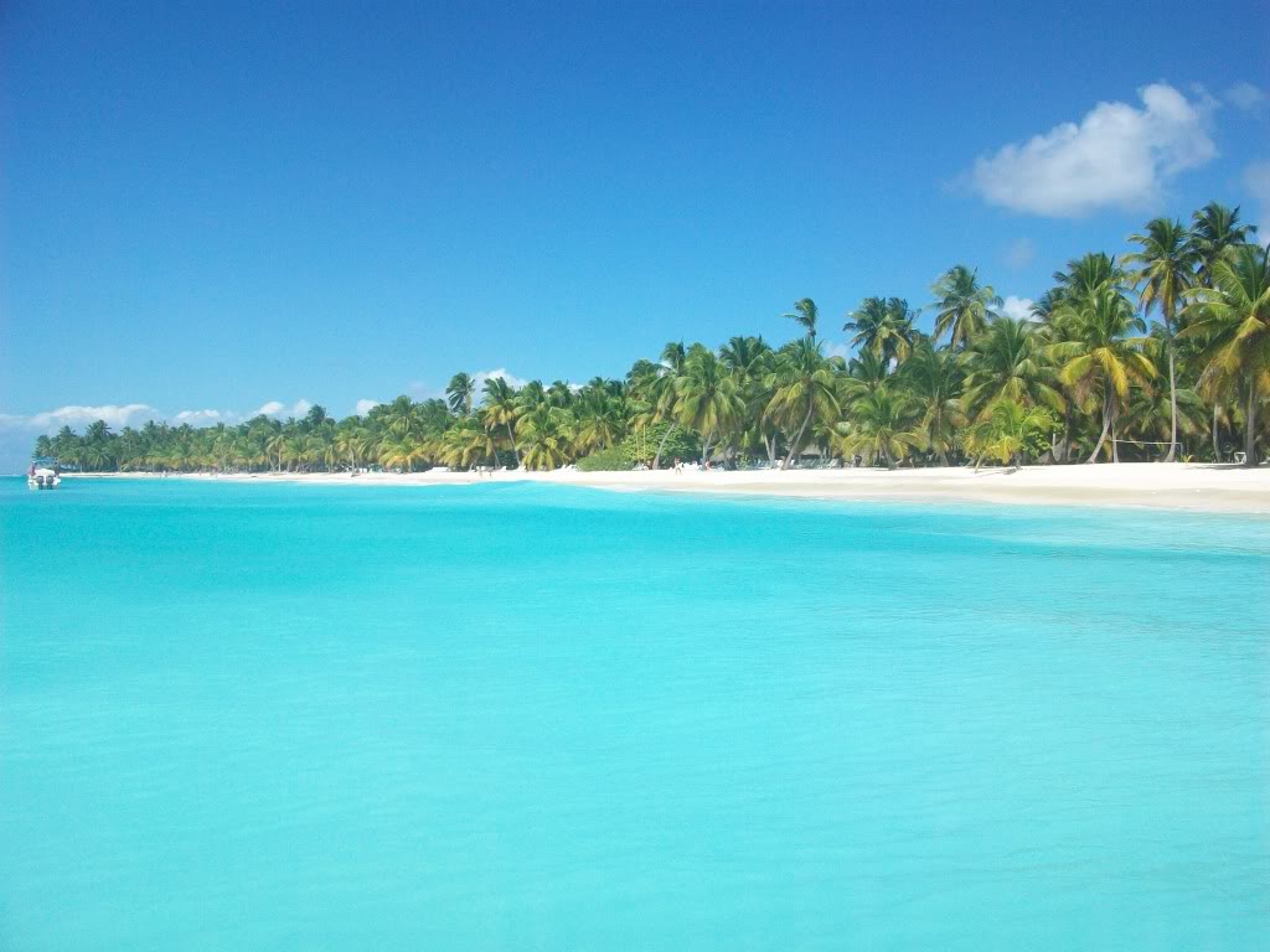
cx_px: 635
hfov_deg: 56.8
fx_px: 1174
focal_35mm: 32
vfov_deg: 44.2
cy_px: 476
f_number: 5.5
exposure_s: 1/400
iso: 64
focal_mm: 5.7
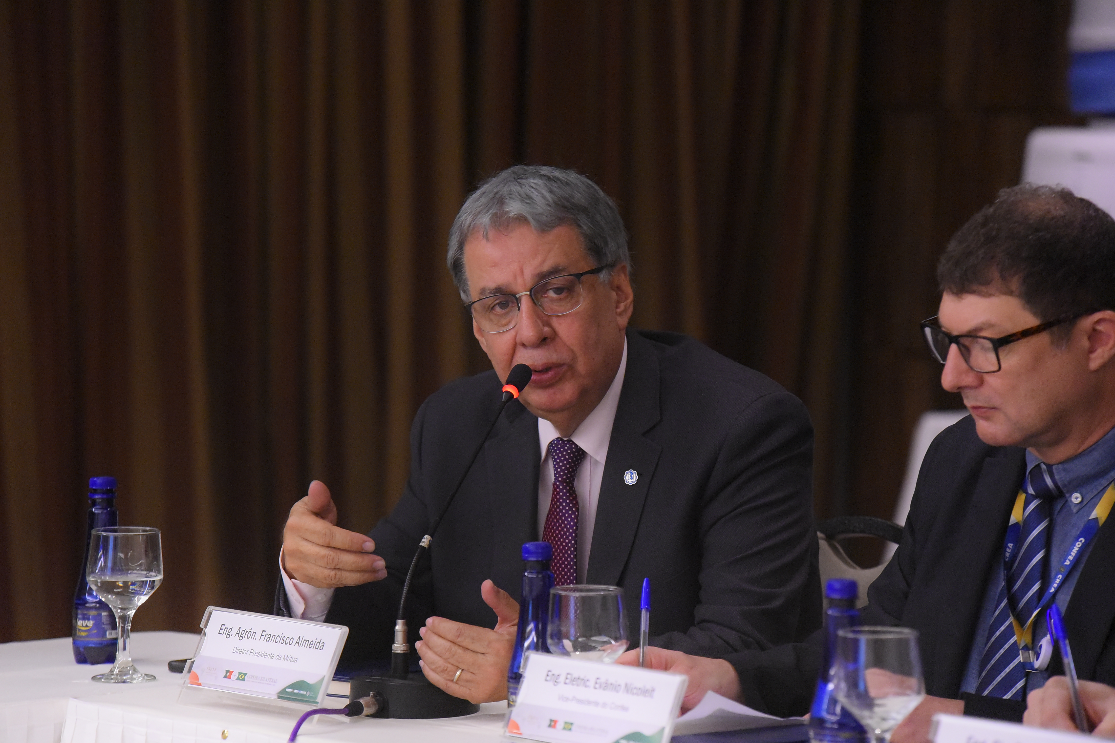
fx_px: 6194
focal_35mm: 200
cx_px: 558
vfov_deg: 6.9
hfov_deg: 10.3
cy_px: 372
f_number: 2.8
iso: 8000
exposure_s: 1/125
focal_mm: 200
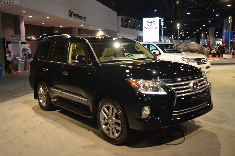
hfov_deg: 55.2
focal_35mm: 34
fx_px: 225
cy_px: 78
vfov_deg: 38.2
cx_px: 118
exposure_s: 1/80
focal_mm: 23
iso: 1600
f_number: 2.8
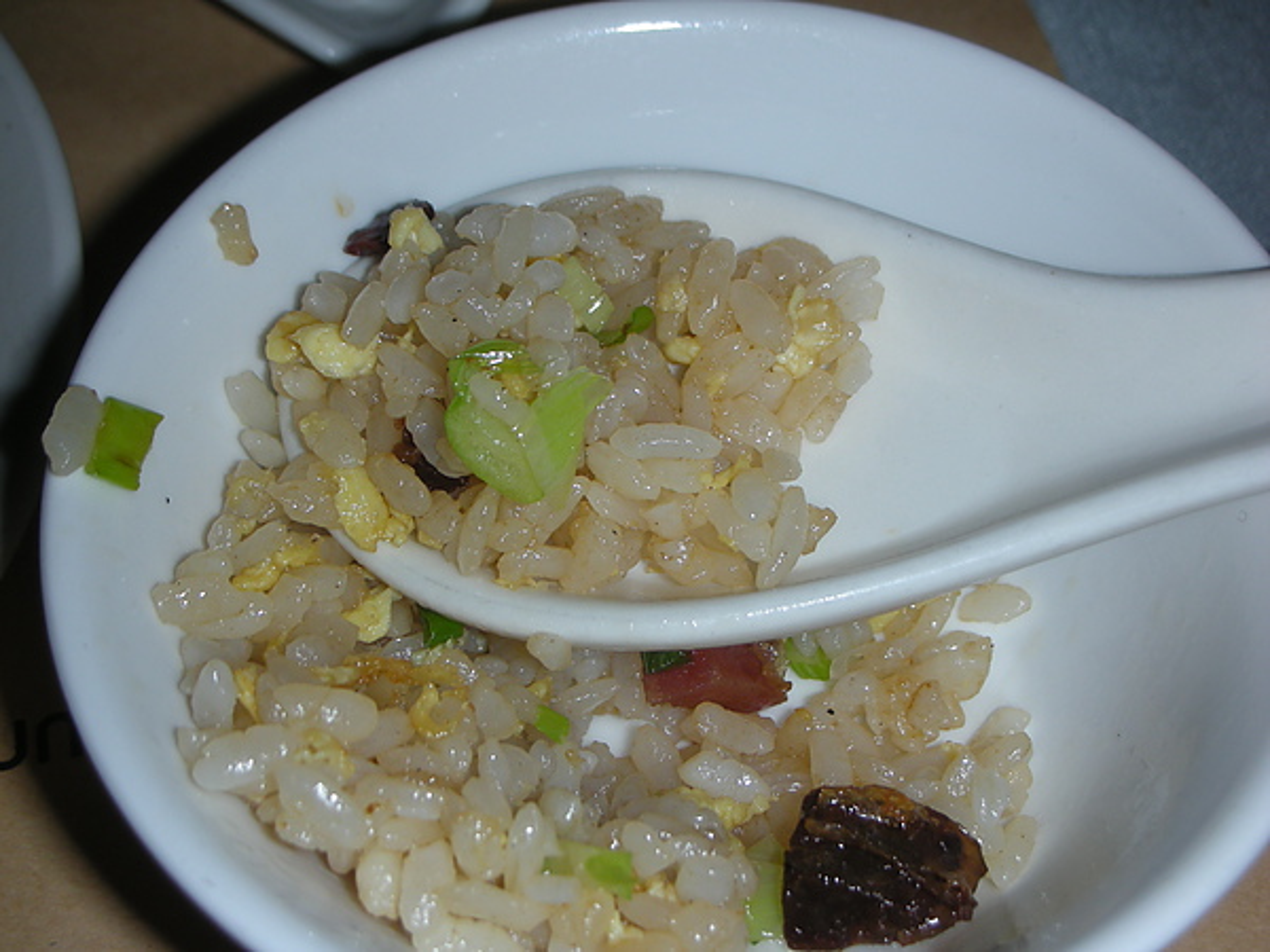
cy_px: 476
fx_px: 2238
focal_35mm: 61
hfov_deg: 31.7
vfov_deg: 24.0
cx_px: 635
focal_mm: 10.1
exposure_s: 1/120
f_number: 10.5
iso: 50
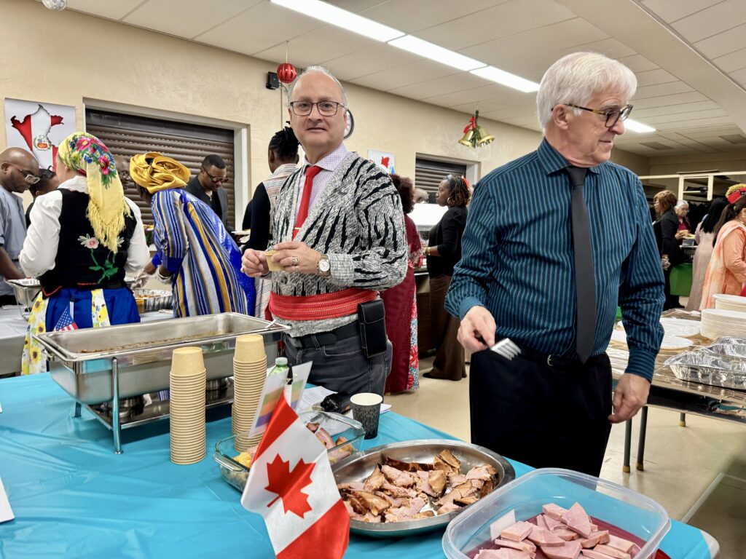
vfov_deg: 56.8
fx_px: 517
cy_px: 280
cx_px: 373
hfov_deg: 71.6
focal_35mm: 24
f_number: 1.78
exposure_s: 1/60
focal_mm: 6.76
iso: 200
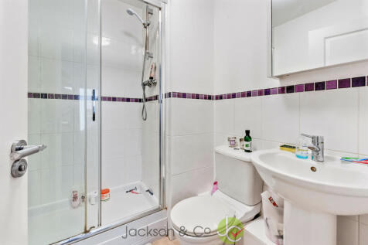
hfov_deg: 100.4
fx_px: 153
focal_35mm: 15
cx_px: 184
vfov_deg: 77.3
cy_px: 122
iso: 1250
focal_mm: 15
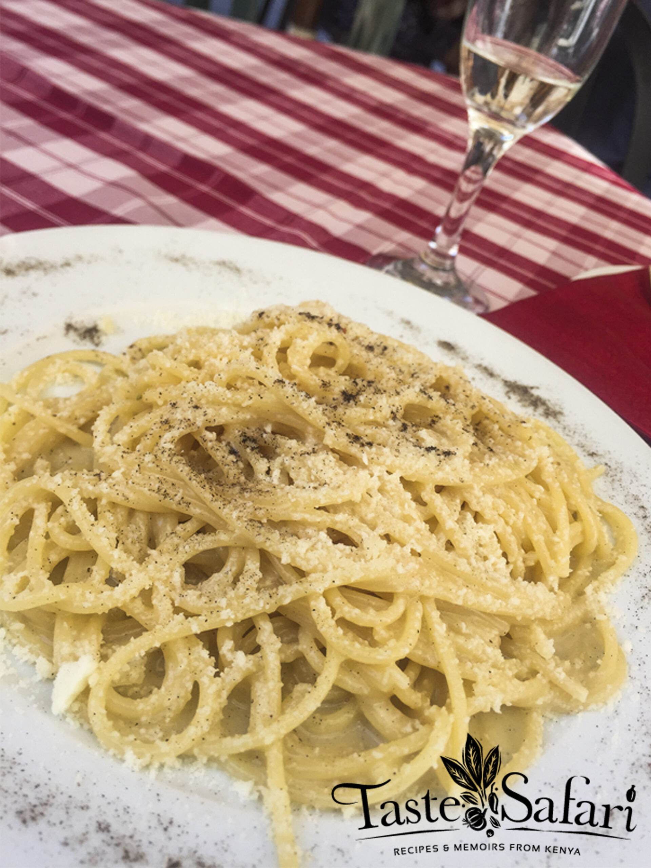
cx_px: 326
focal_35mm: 29
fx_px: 727
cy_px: 434
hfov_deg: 48.2
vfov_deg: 61.7
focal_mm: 4.15
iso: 32
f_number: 2.2
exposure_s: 1/320
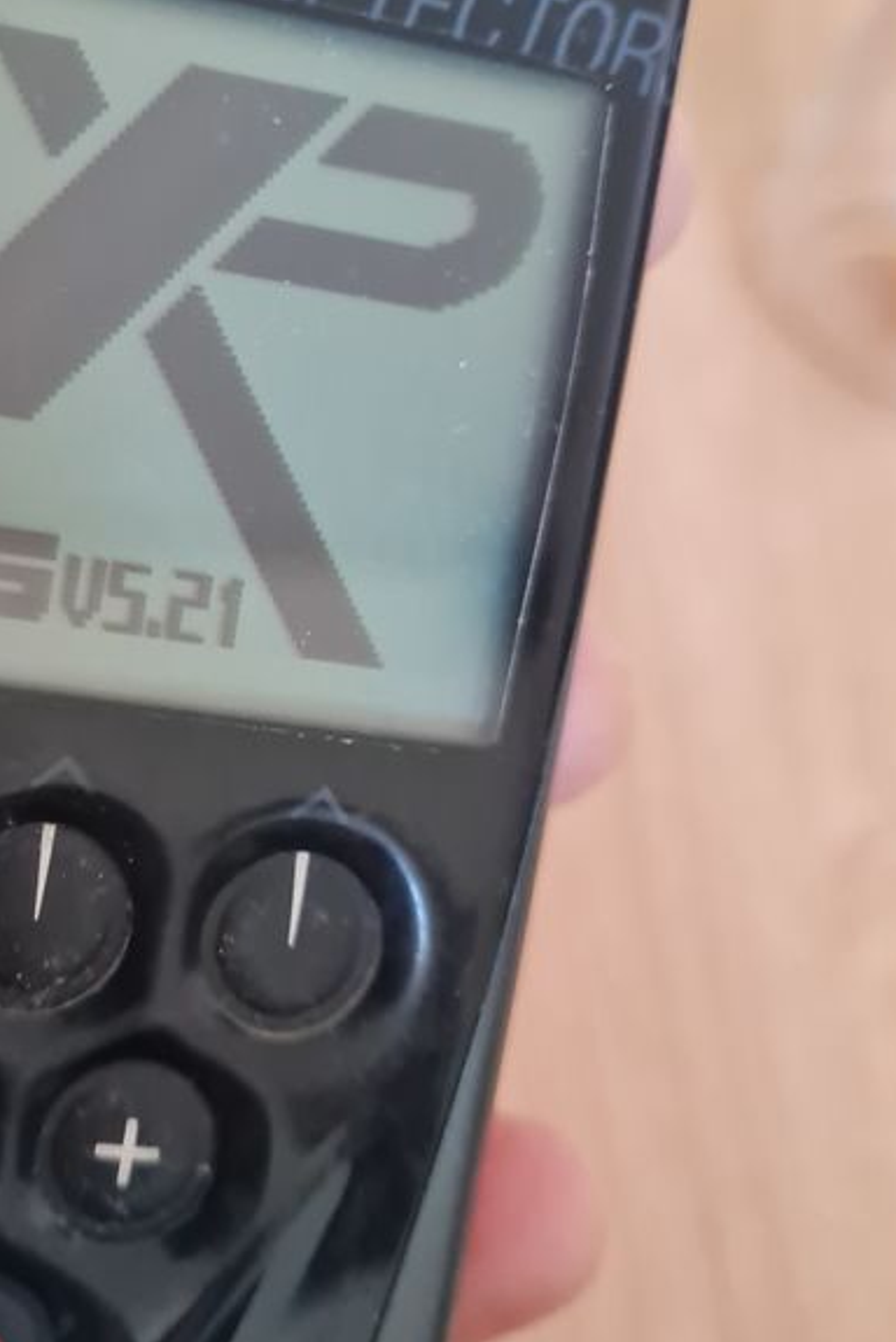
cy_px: 551
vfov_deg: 41.7
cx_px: 47
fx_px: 1752
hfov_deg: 27.4
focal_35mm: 47
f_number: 1.8
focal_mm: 5.4
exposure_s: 1/25
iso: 640
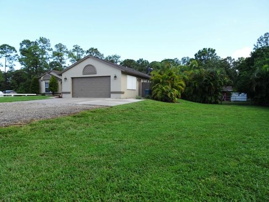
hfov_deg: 71.6
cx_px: 134
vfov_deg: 56.8
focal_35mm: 24
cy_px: 101
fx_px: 187
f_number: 3.5
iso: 80
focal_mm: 4.1
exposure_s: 1/250
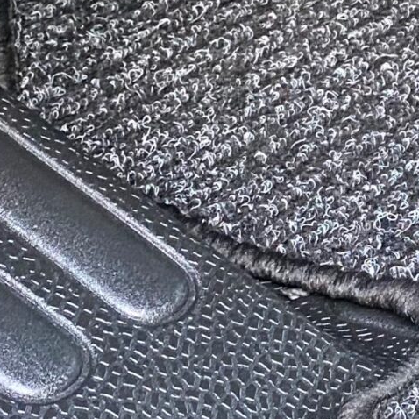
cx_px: 861
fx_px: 1684
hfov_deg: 12.4
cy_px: 59
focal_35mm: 123
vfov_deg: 14.1
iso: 500
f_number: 1.8
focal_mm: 4.25
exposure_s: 1/60
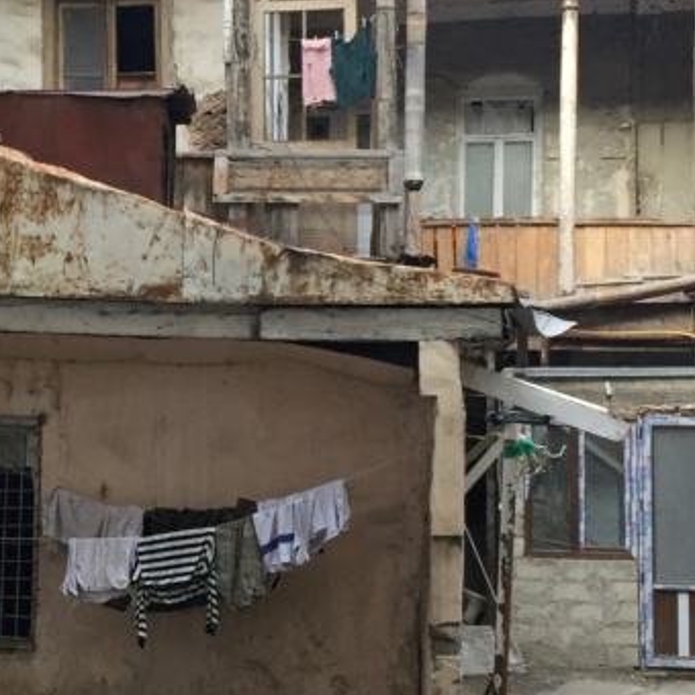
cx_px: -35
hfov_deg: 19.5
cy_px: 349
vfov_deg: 20.2
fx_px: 1953
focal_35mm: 86
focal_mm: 4.15
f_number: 2.2
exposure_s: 1/33
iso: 64
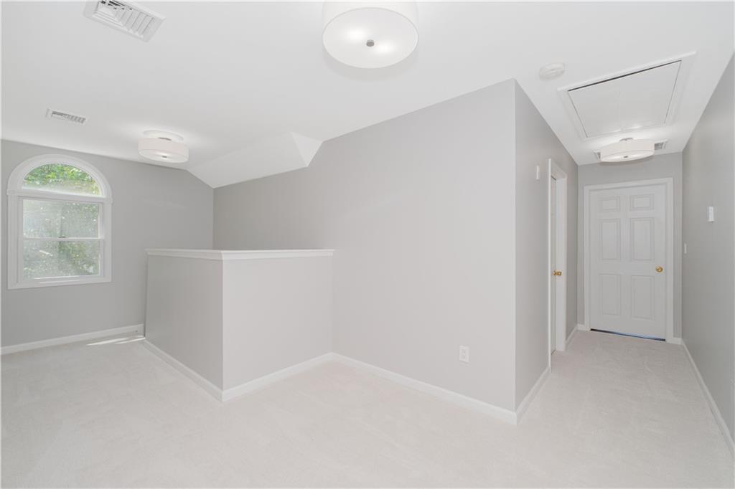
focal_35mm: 15
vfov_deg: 77.3
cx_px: 368
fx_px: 306
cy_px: 244
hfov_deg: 100.4
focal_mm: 10
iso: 320
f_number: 8
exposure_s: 1/50
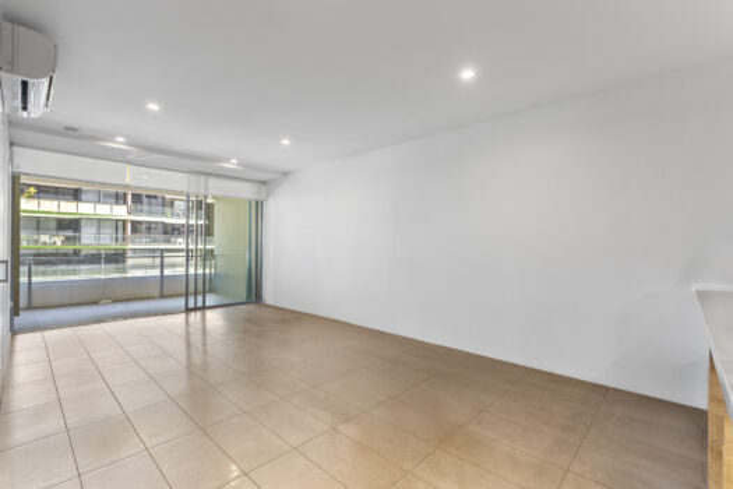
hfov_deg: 96.7
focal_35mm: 16
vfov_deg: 73.7
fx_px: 326
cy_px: 244
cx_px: 366
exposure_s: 1/5
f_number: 8
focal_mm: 16
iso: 640
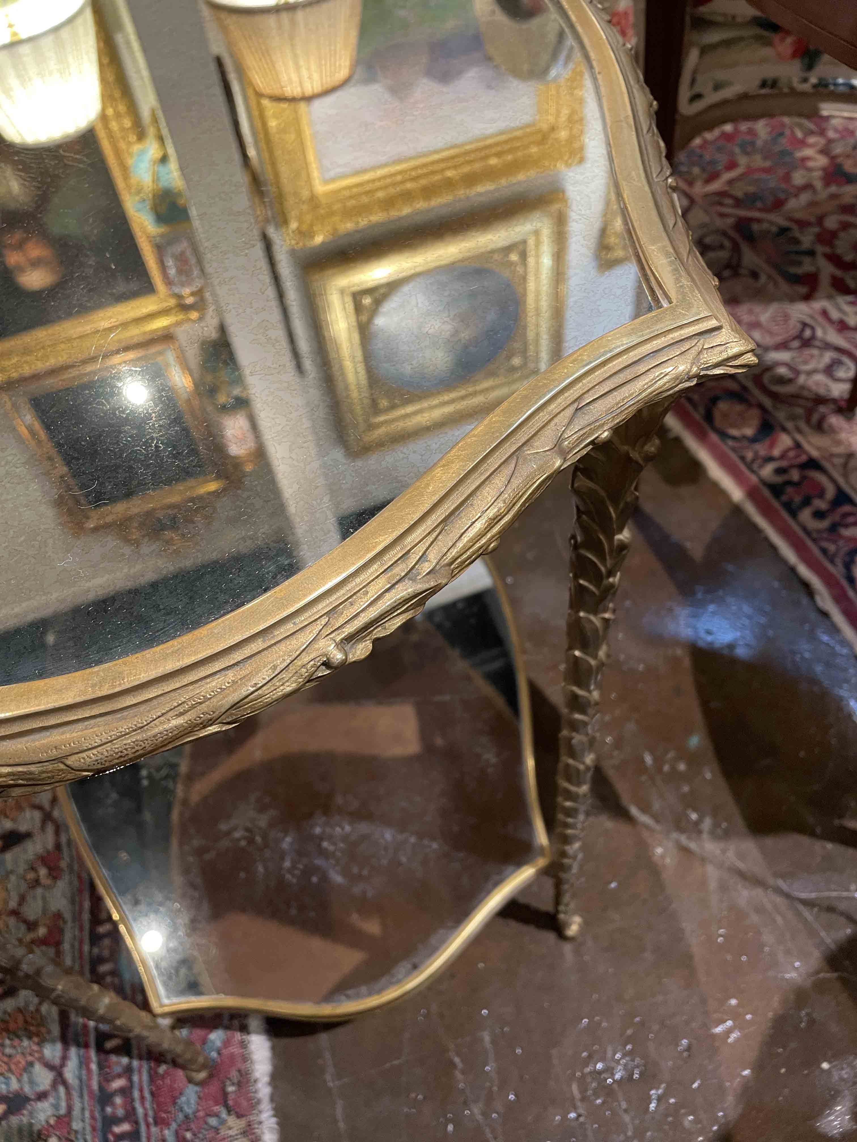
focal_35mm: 26
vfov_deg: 67.3
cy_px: 571
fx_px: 858
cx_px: 428
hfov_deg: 53.1
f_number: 1.6
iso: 160
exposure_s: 1/60
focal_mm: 4.2
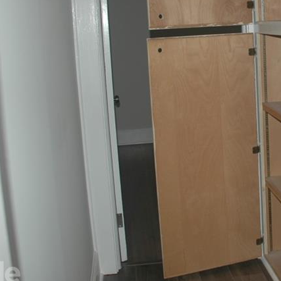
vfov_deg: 27.9
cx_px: 251
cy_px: 79
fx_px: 560
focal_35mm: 61
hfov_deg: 27.2
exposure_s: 1/60
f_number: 3.8
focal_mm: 20
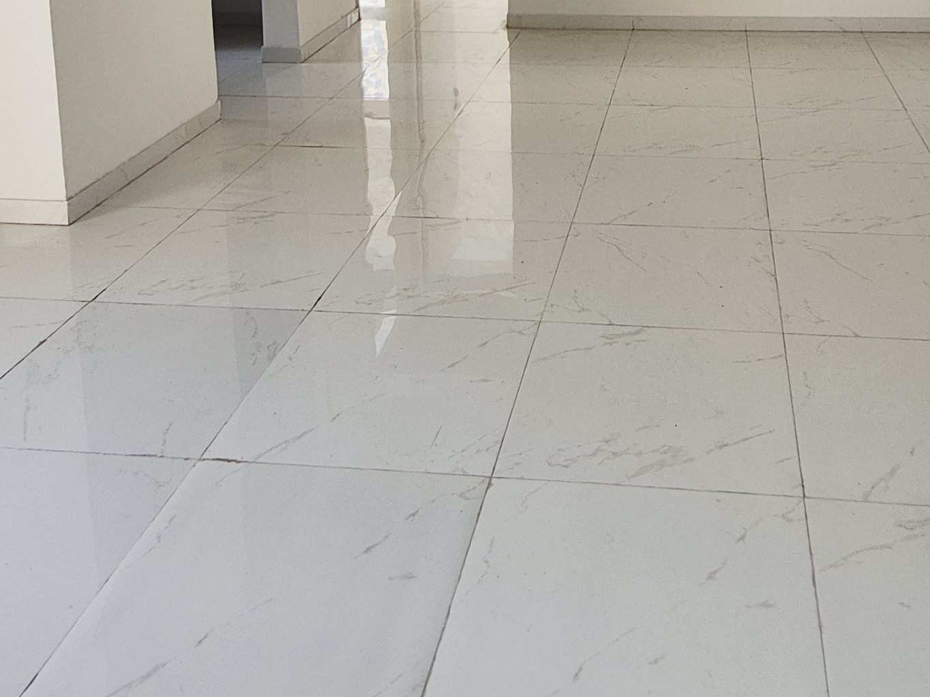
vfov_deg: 33.5
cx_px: 599
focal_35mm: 38
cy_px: -48
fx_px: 1021
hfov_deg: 48.4
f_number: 2.2
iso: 50
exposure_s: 1/149
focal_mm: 1.74
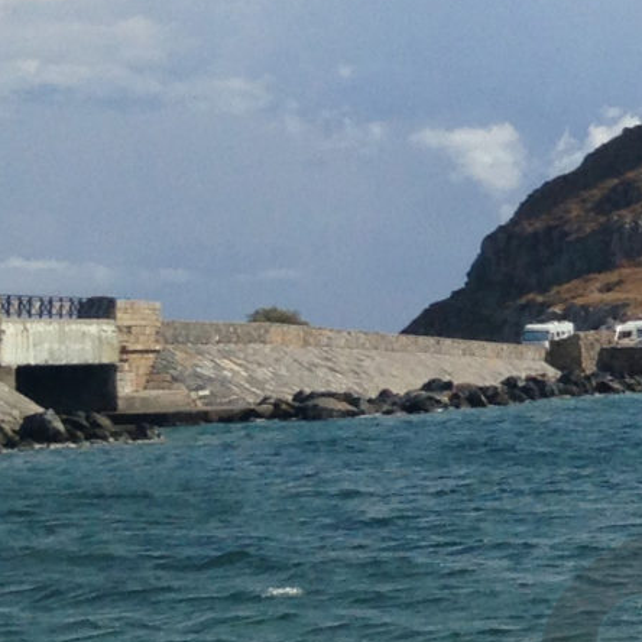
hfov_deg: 9.6
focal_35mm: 168
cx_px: 1317
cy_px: 210
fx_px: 3525
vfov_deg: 10.4
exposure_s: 1/2710
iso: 50
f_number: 2.4
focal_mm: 4.13
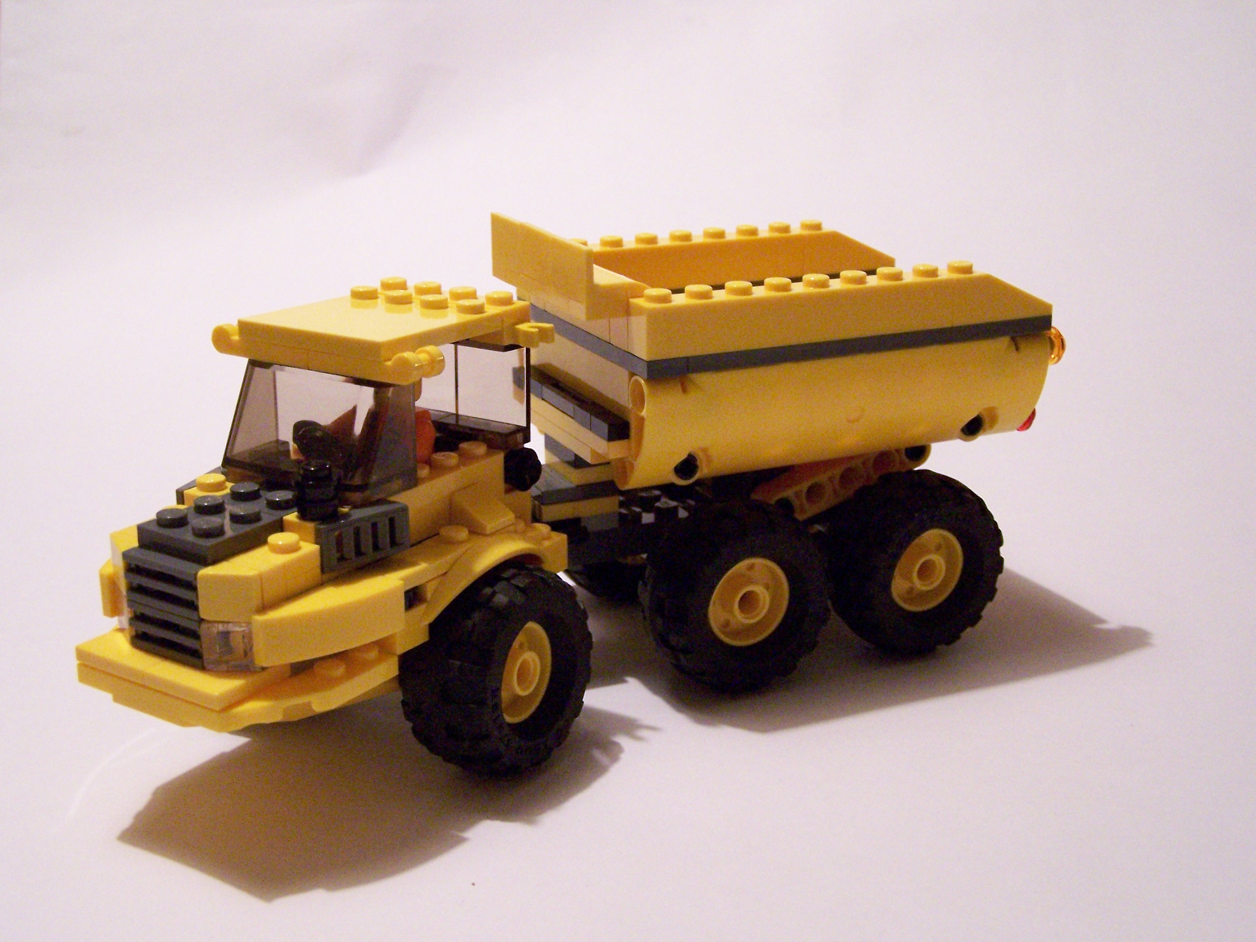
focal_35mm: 48
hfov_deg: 39.7
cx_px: 628
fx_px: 1742
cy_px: 471
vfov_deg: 30.3
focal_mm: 8
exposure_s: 1/15
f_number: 3
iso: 400
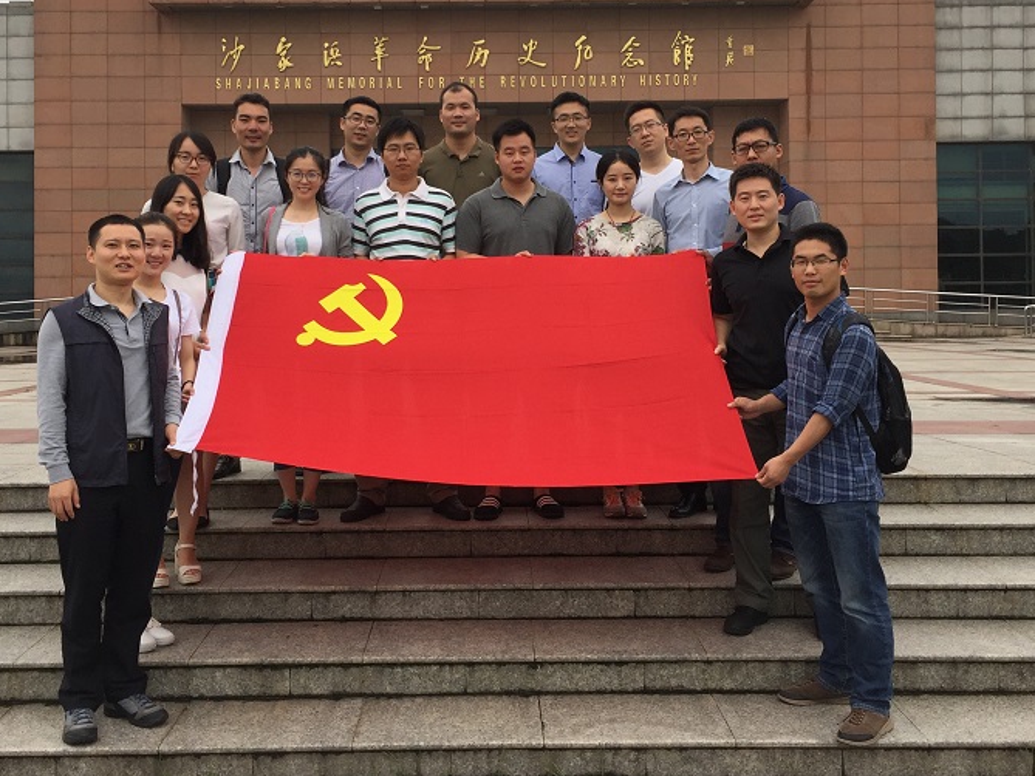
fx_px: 1166
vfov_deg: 36.6
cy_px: 296
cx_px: 495
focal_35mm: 39
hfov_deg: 47.8
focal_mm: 4.15
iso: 32
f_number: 2.2
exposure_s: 1/501
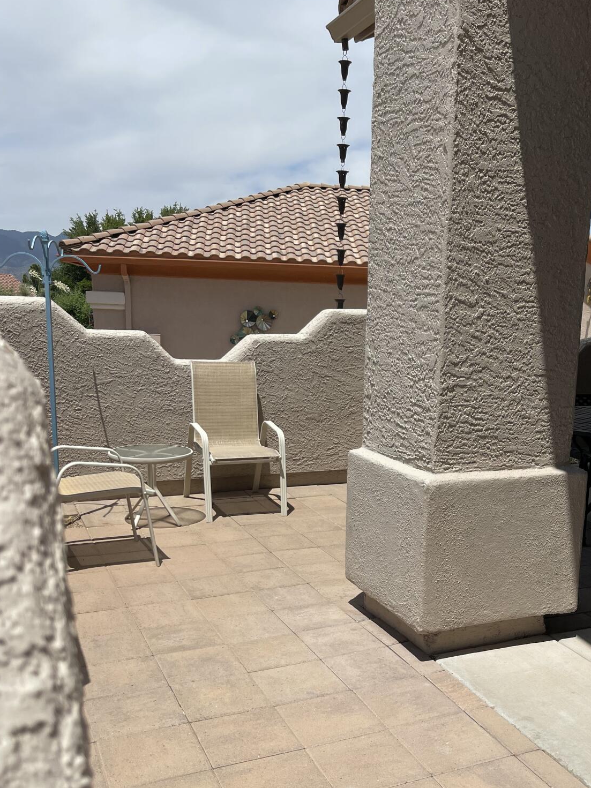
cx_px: 379
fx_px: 774
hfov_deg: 41.4
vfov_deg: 53.5
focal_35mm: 34
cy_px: 477
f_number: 1.6
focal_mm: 5.1
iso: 32
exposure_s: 1/6250
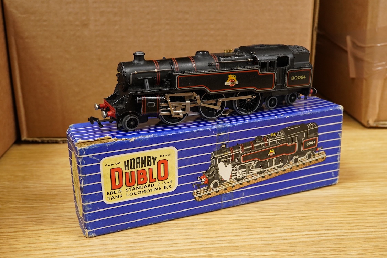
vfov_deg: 29.9
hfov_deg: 43.6
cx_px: 194
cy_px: 129
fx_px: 484
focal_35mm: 45
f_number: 11
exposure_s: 1/80
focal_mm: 30
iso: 2500
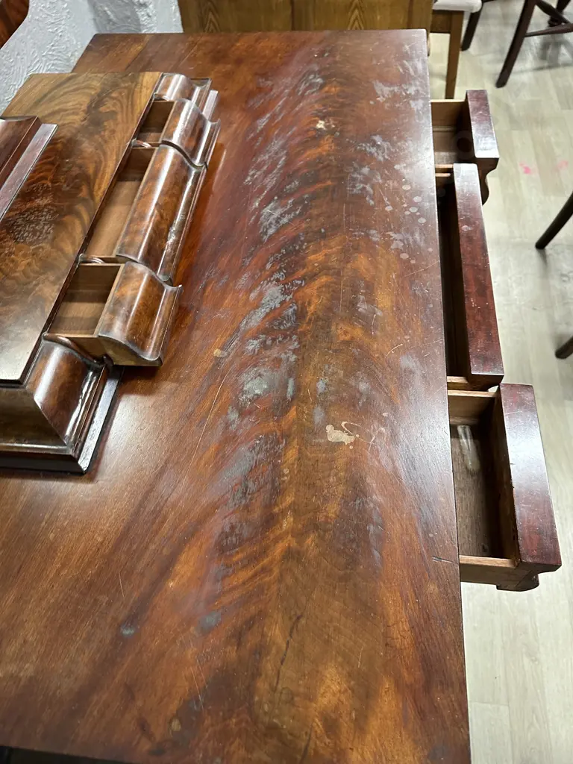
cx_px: 286
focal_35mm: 24
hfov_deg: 56.8
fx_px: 530
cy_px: 382
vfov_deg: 71.6
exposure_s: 1/50
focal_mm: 6.86
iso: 250
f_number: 1.78
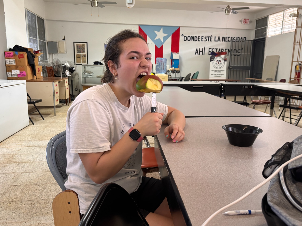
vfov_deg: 46.8
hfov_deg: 59.9
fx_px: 262
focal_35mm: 30
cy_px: 120
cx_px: 162
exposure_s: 1/60
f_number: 1.6
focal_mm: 5.96
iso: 200
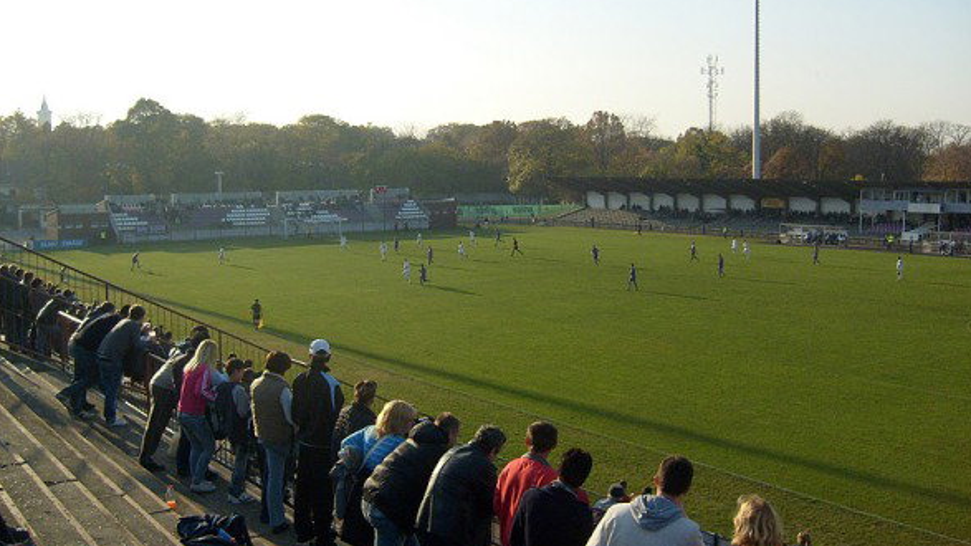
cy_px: 255
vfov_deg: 30.4
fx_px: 1004
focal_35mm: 39
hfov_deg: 51.6
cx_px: 493
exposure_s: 1/250
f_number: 7.1
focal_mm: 5.8
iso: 80
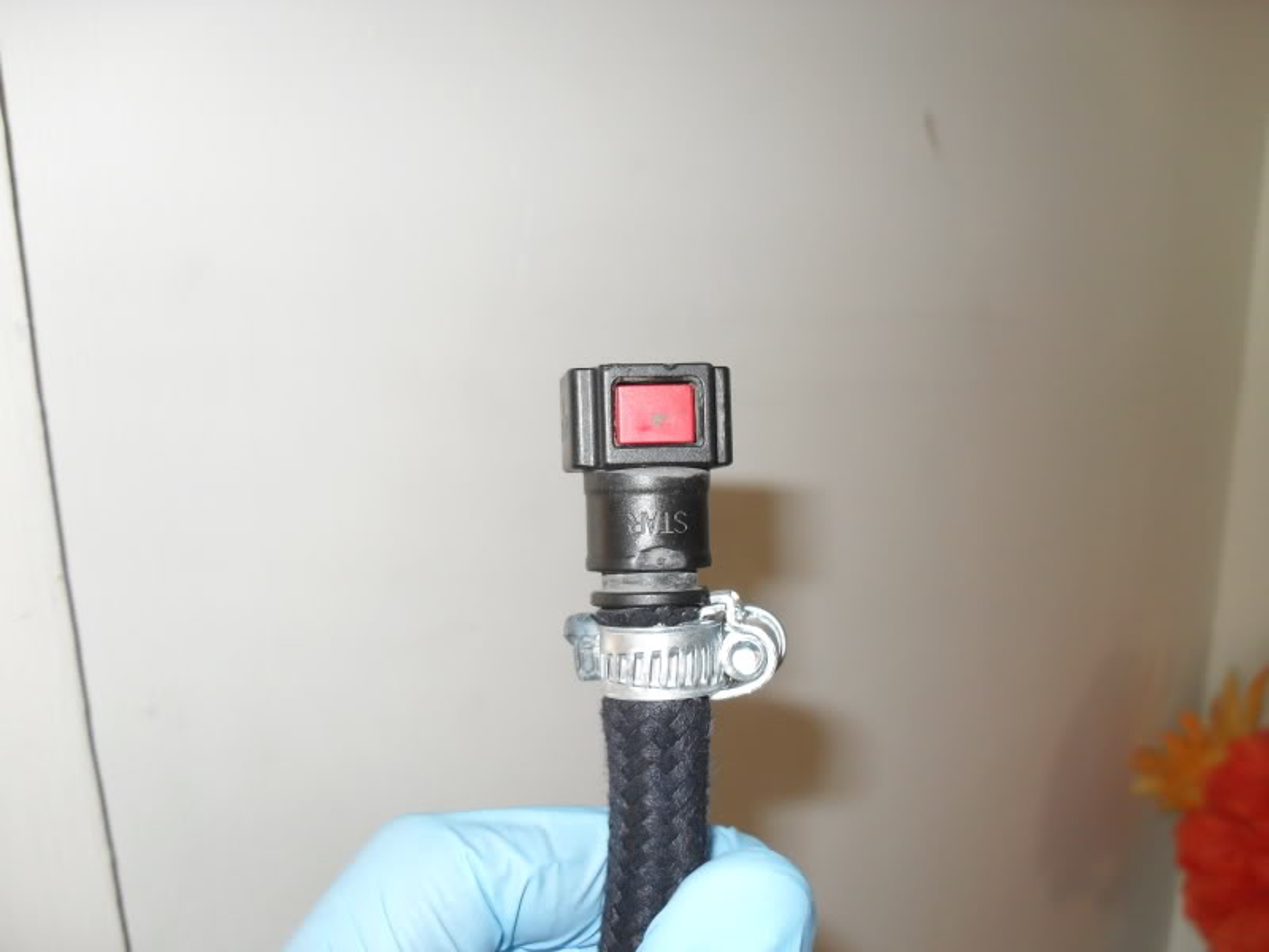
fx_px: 1283
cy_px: 476
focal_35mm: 35
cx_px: 634
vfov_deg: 40.7
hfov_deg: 52.6
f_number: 2.8
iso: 200
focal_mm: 6.2
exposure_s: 1/45
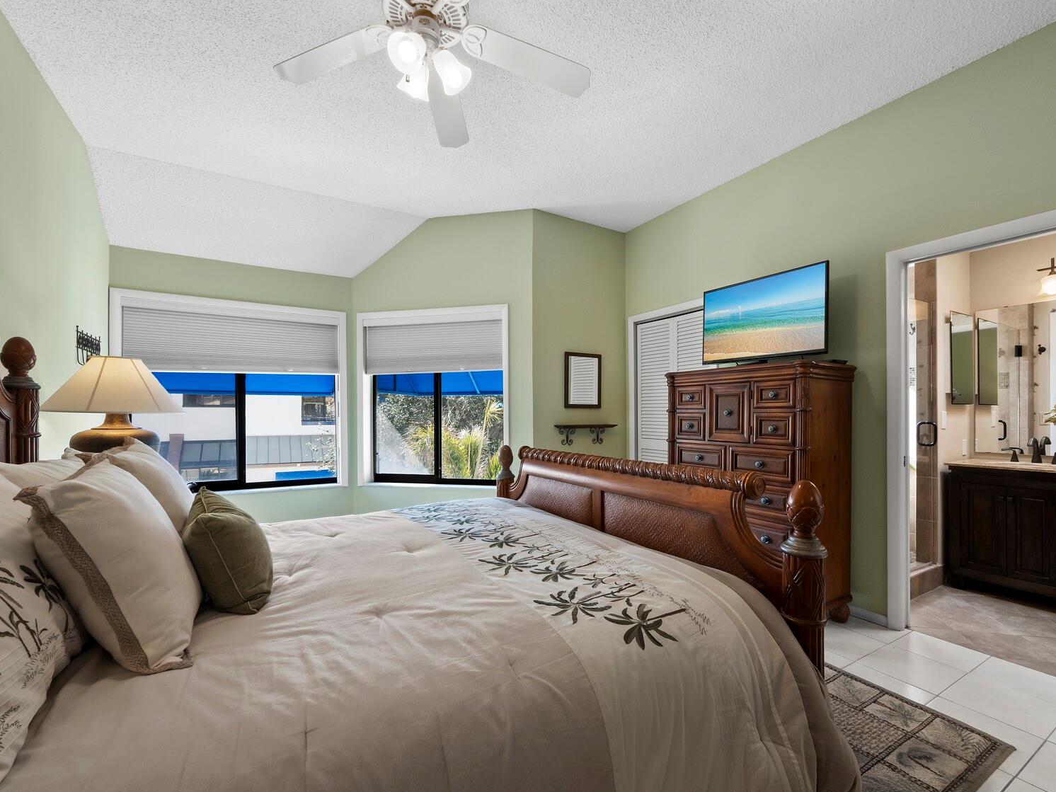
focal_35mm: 15
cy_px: 399
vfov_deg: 81.7
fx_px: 458
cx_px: 560
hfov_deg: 98.1
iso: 400
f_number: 11
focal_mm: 7
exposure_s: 1/2.5
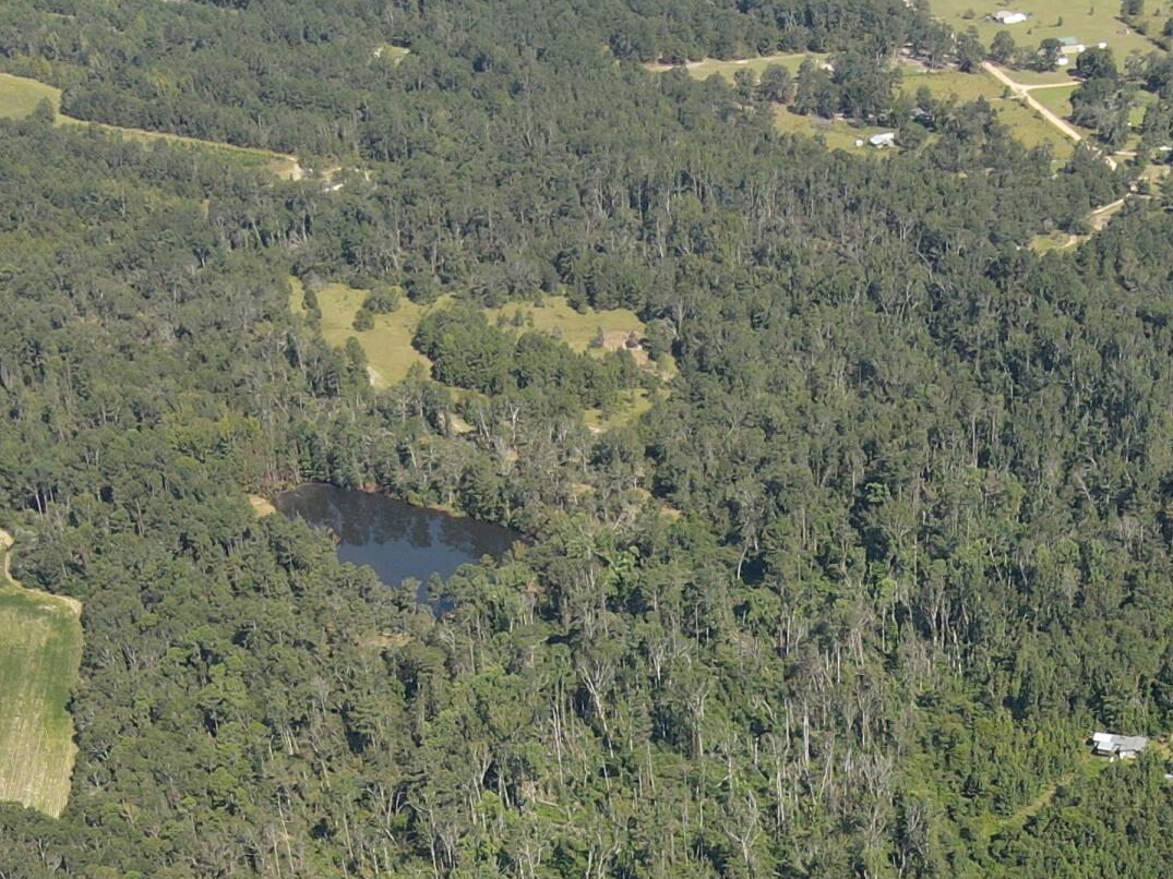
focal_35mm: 67
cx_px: 773
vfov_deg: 19.8
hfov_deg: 28.8
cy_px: 1195
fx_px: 2270
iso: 100
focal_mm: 4.5
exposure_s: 1/400
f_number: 2.8
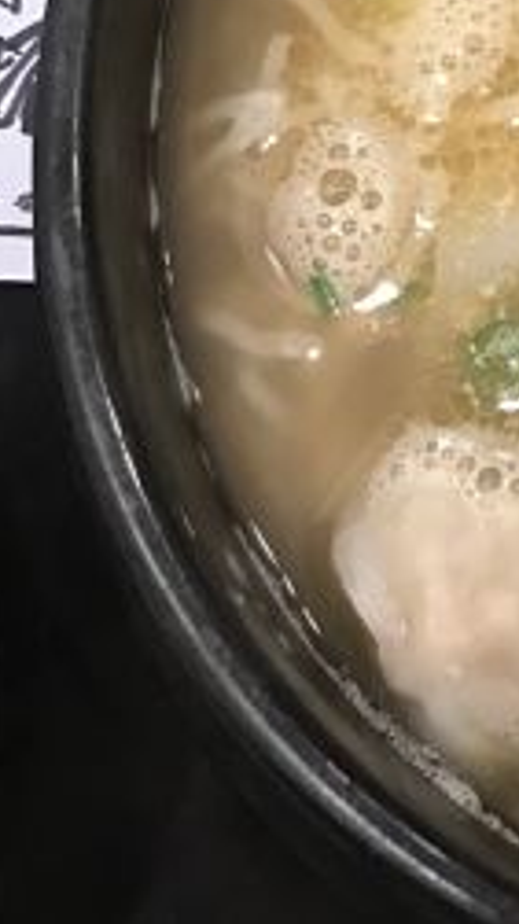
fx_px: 2082
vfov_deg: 21.8
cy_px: -361
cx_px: 940
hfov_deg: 12.9
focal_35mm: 85
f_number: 1.8
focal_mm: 3.99
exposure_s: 1/17
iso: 64
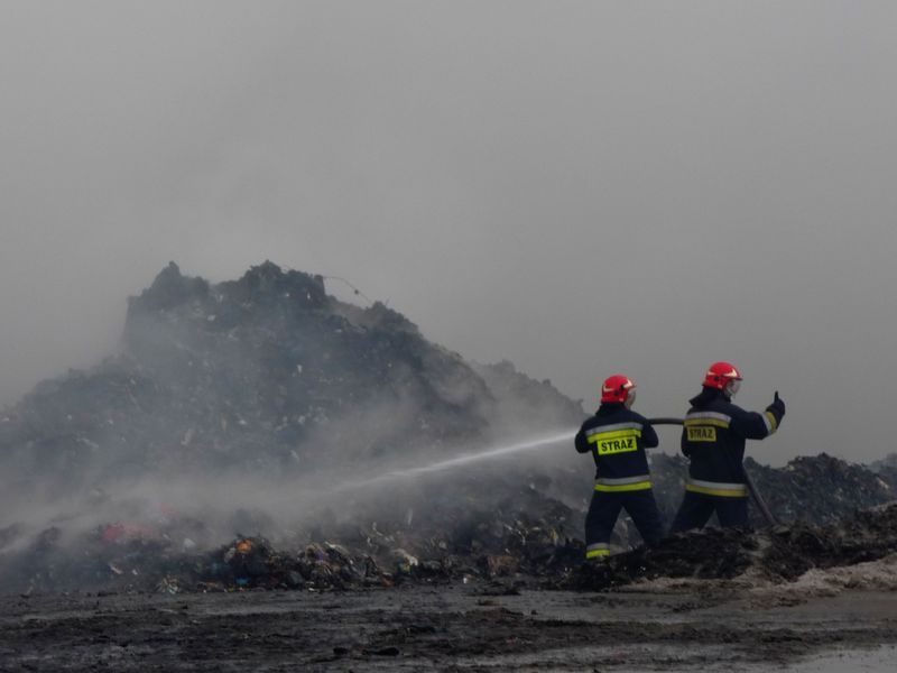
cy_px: 336
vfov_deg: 7.3
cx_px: 448
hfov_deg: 9.7
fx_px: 5260
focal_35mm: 203
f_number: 4.8
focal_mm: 27.1
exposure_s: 1/200
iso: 100
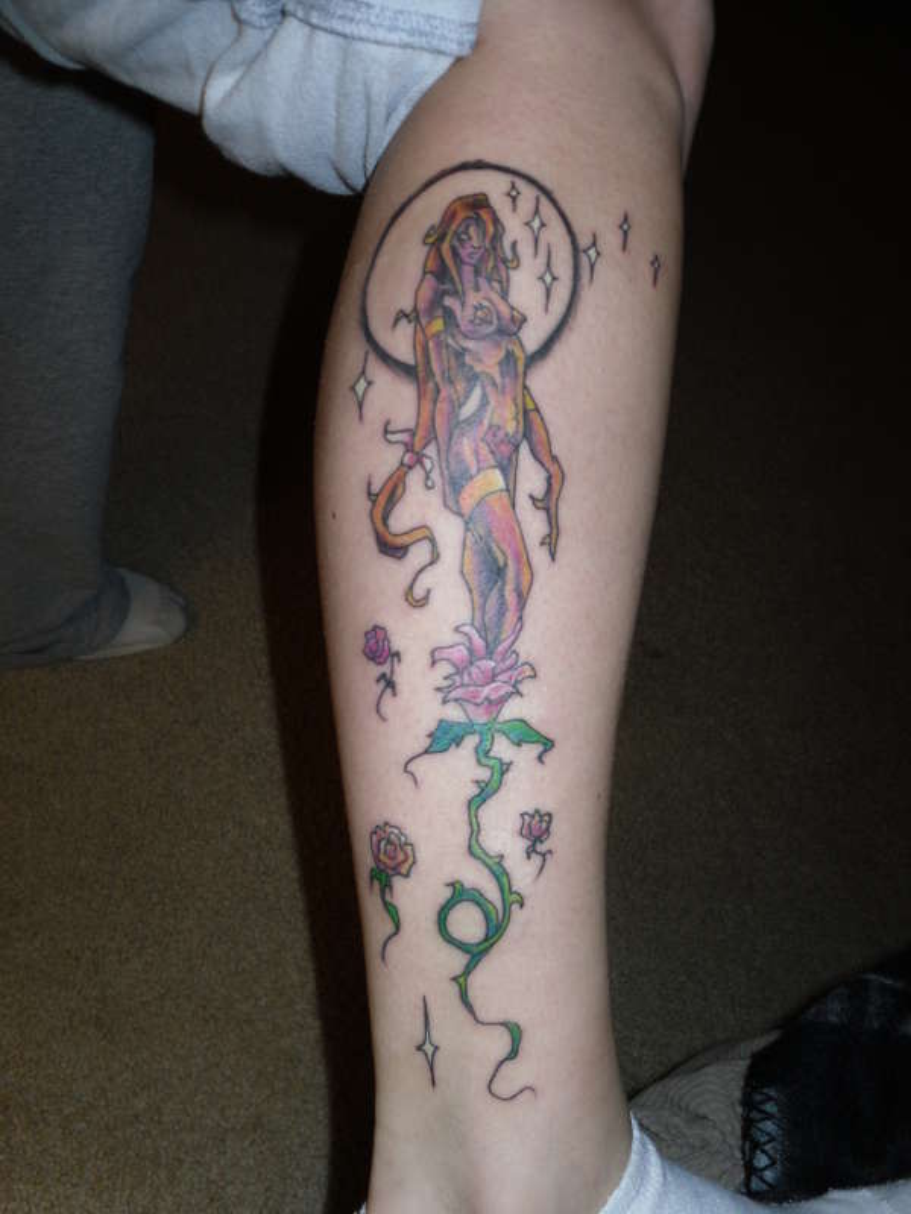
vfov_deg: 42.1
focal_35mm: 45
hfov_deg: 32.2
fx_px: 1579
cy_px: 607
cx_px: 456
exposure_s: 1/45
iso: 80
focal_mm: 6.3
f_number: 3.5
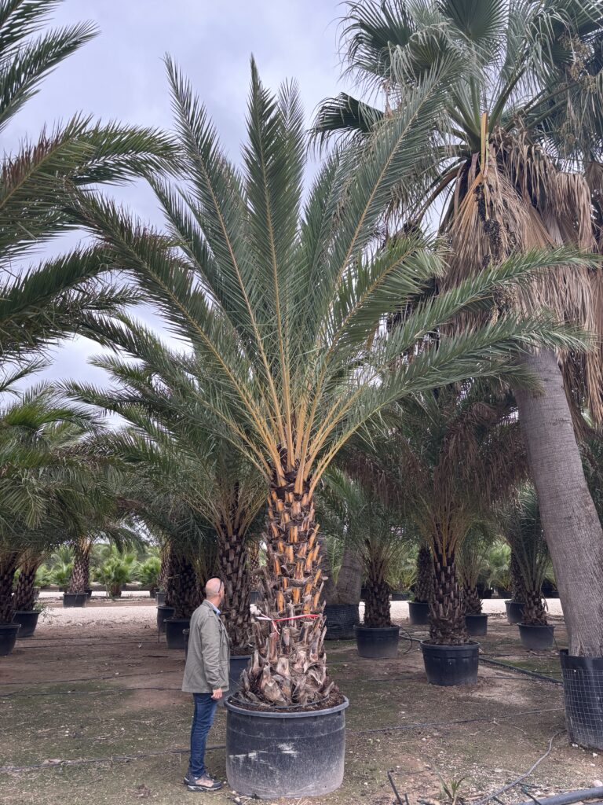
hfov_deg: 53.1
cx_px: 302
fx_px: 604
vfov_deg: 67.3
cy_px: 402
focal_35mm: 26
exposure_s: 1/200
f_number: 1.6
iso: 40
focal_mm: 5.96
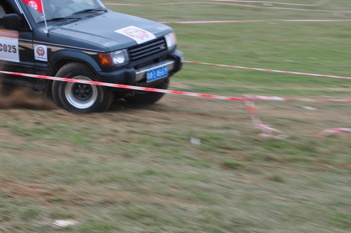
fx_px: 1003
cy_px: 67
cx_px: 112
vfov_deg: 13.2
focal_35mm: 103
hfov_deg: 19.8
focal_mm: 48
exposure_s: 1/60
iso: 250
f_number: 18
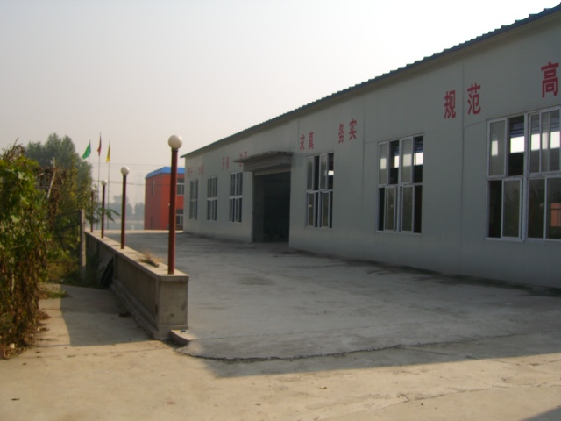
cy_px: 210
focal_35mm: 38
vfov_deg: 37.7
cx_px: 280
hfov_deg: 49.0
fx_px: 616
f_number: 8
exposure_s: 1/160
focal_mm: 7.9
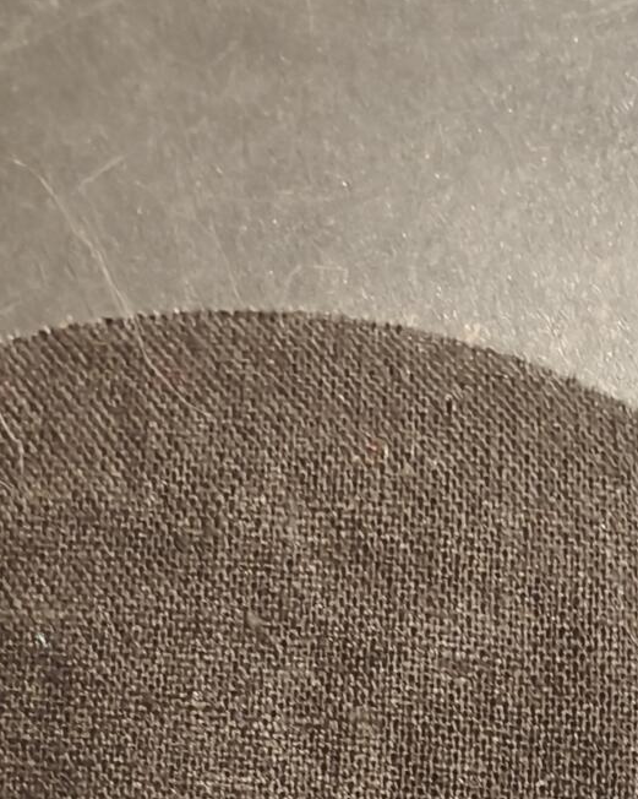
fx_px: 1464
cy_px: 1089
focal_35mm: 62
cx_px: 209
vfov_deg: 25.4
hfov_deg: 24.5
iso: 640
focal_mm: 2.32
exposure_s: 1/46
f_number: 2
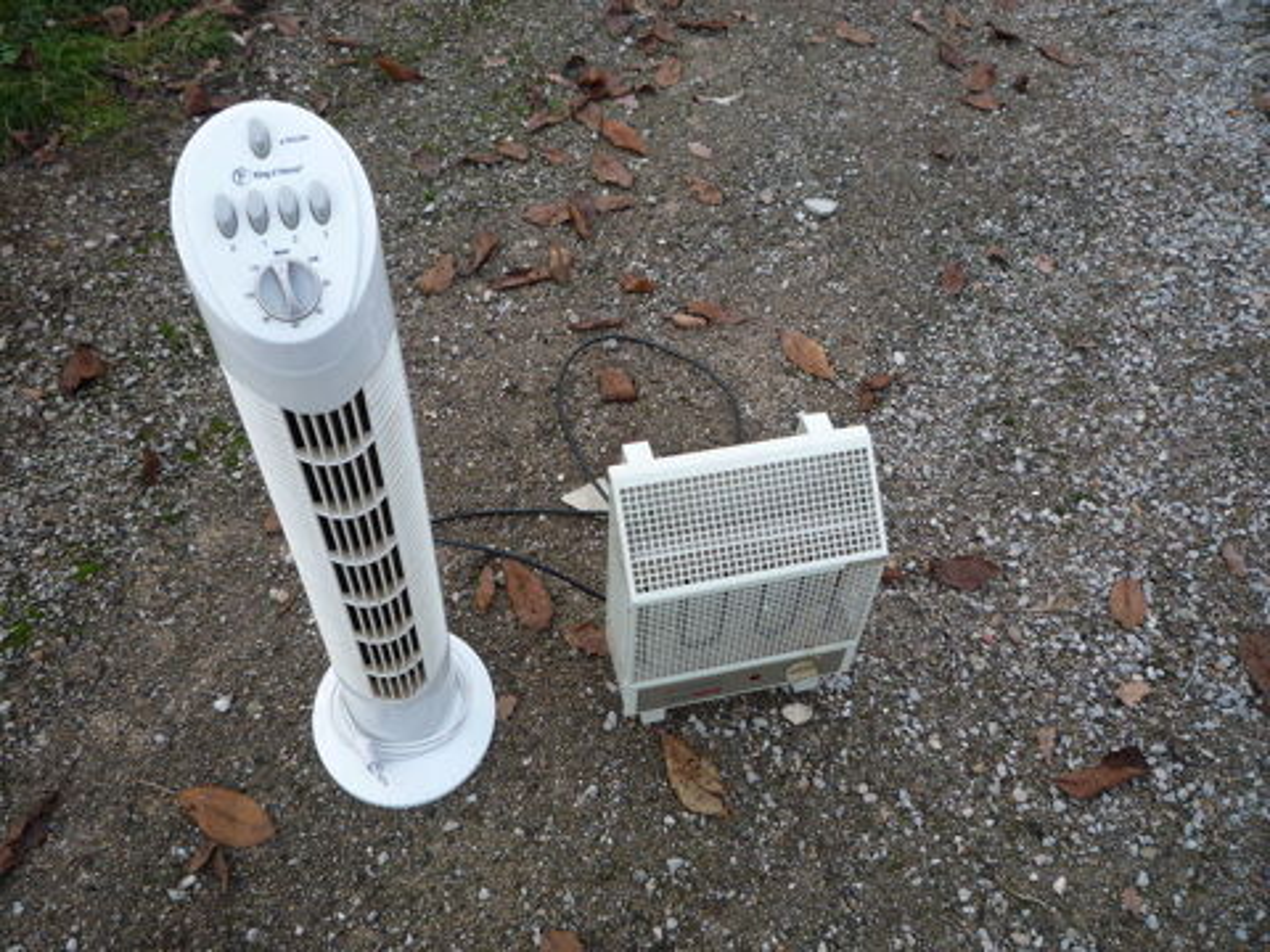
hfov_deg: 60.0
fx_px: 1101
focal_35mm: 30
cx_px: 635
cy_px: 476
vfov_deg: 46.8
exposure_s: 1/100
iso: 100
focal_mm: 5.2
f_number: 3.5
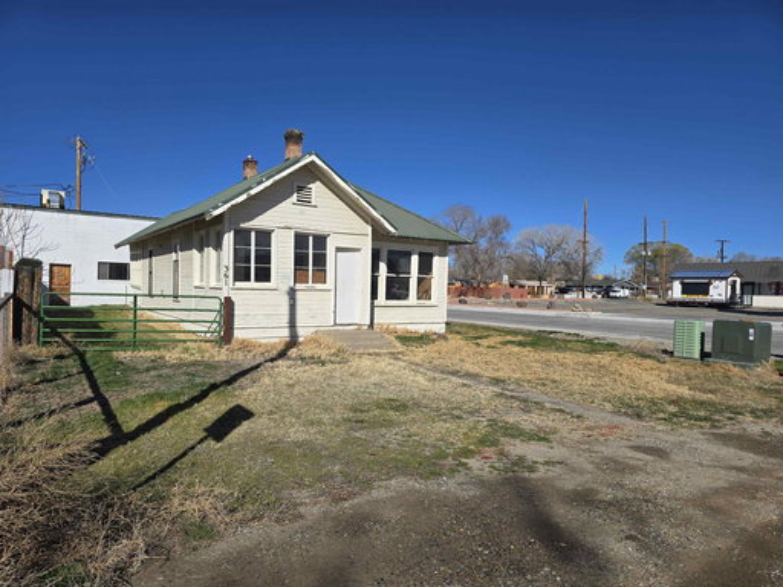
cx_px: 392
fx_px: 520
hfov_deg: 73.9
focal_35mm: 23
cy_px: 294
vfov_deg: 58.9
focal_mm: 6.3
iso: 12
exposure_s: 1/1636
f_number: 1.7
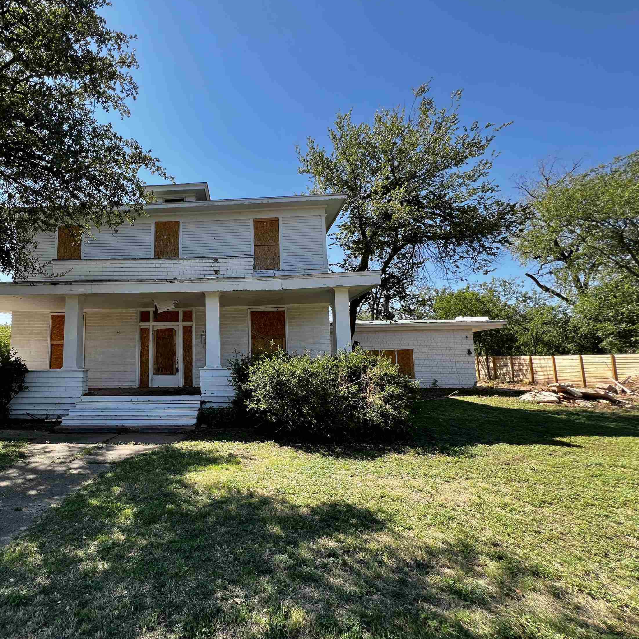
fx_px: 334
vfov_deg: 87.4
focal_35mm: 16
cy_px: 326
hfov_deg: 84.9
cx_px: 223
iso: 32
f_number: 1.8
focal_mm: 1.57
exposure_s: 1/424
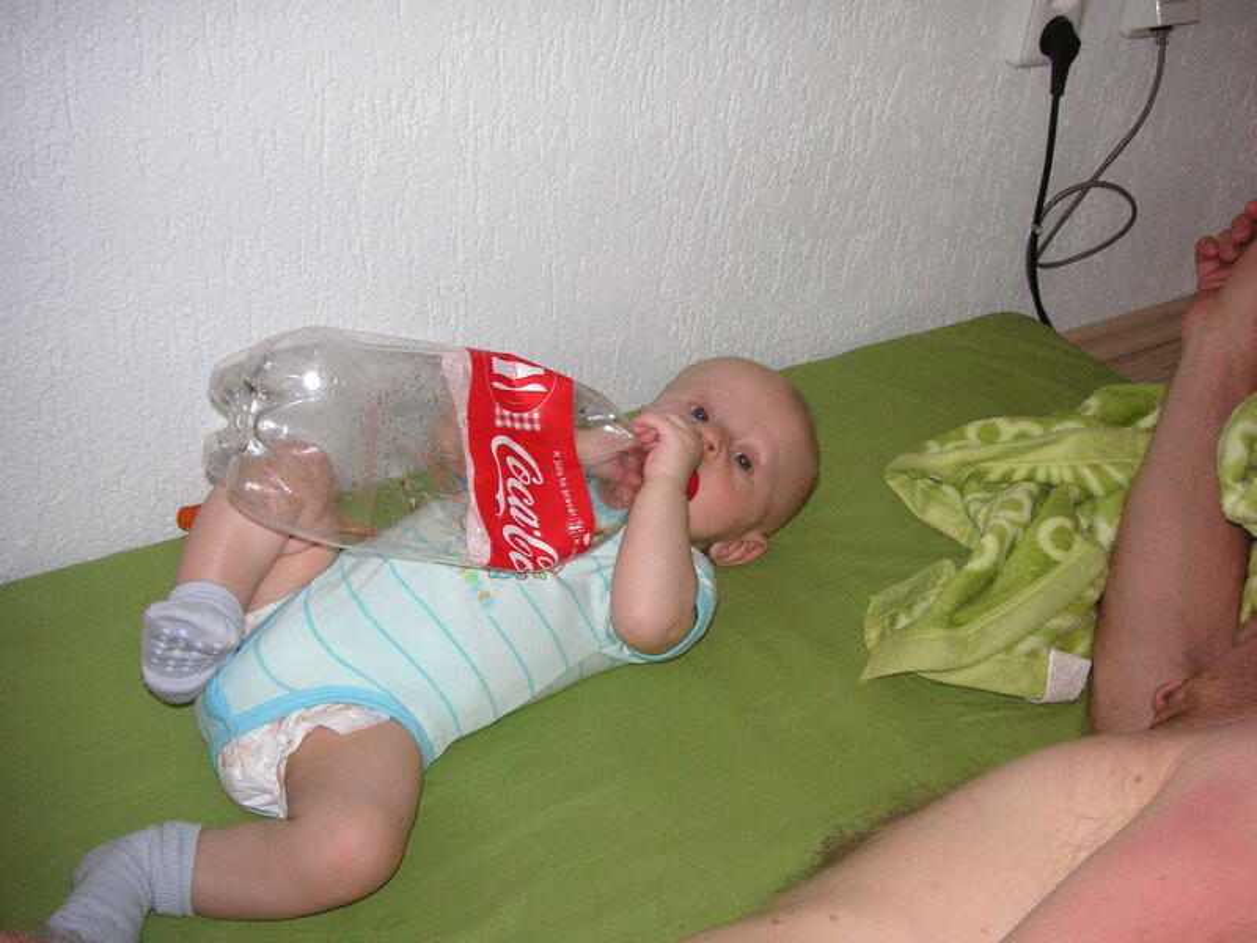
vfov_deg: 38.7
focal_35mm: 37
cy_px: 472
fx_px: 1344
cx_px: 628
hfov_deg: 50.1
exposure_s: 1/45
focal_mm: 6.1
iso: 160
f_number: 2.8
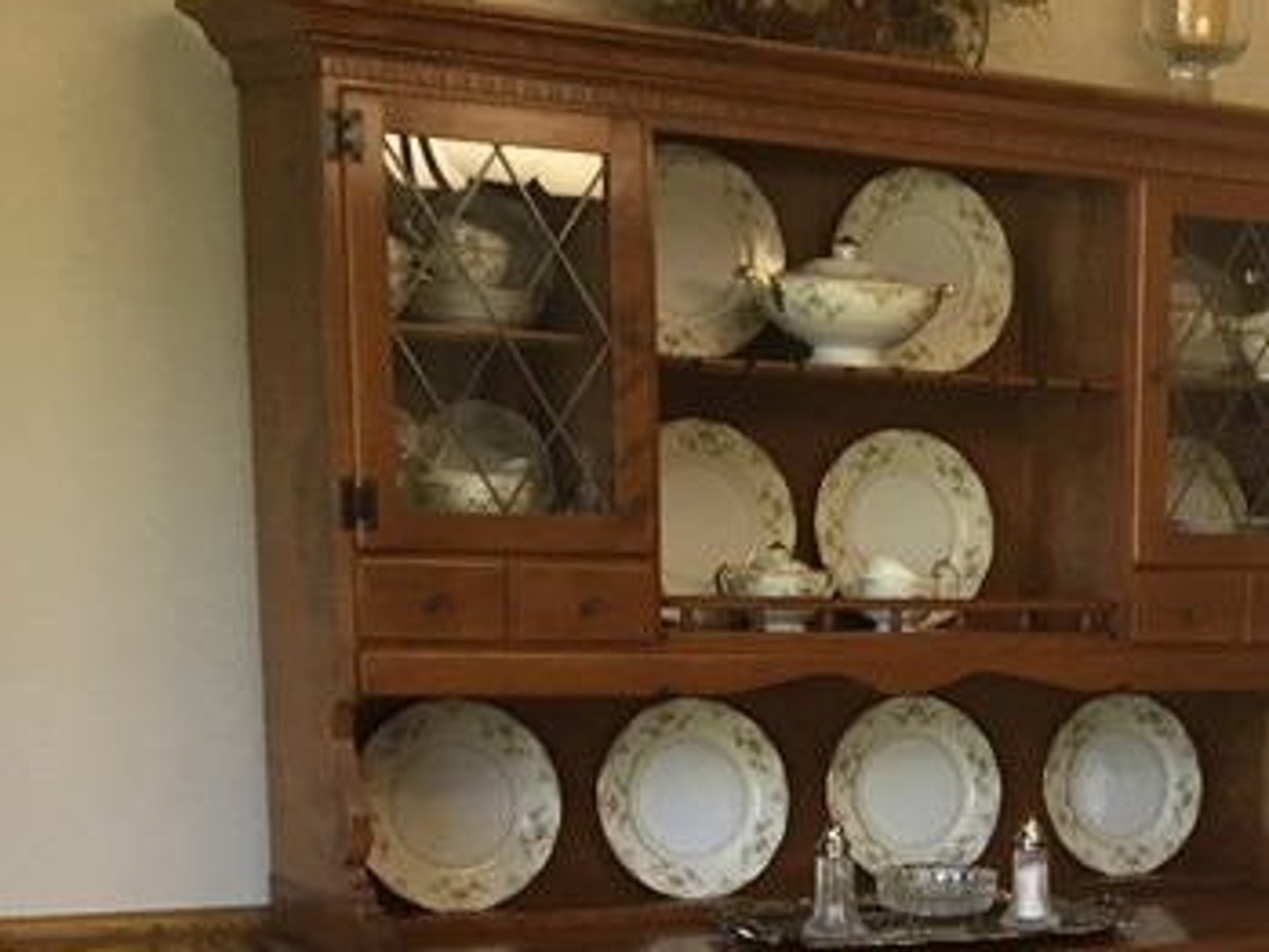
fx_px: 3117
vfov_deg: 16.7
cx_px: 1571
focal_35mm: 85
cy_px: 1126
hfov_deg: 21.2
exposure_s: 1/30
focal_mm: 4.15
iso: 64
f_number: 2.2
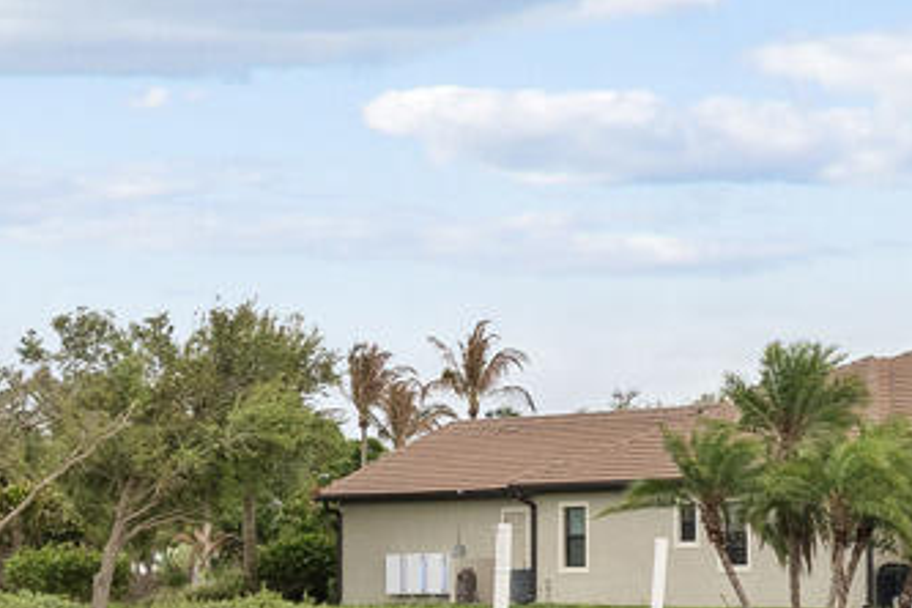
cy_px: 593
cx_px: 1252
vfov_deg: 12.9
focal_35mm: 105
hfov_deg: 17.9
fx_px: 2660
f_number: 7.1
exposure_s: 1/40
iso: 500
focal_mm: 14
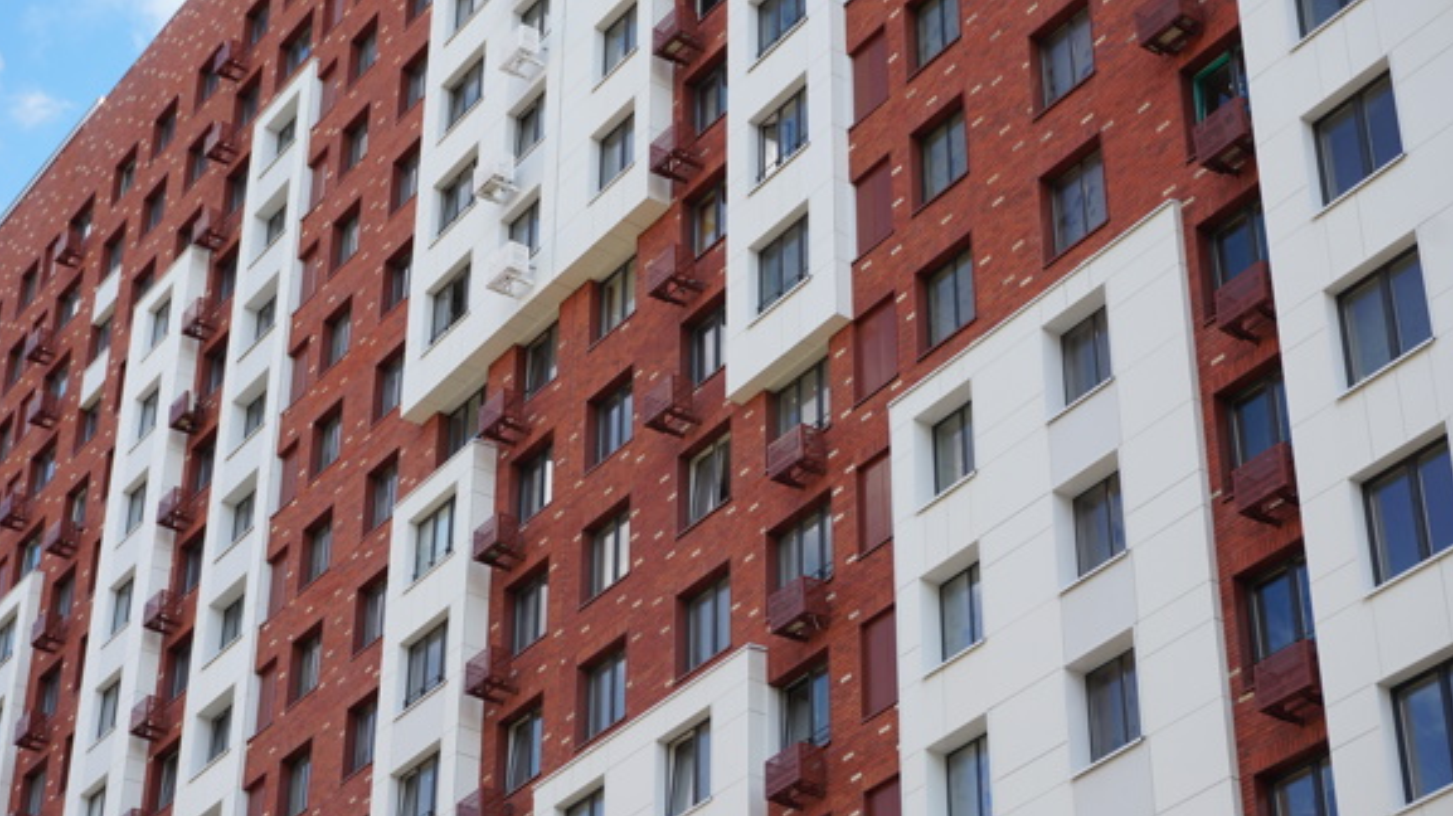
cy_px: 421
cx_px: 720
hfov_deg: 28.8
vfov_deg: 16.4
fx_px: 2832
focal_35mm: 74
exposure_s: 1/100
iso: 100
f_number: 8
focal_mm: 45
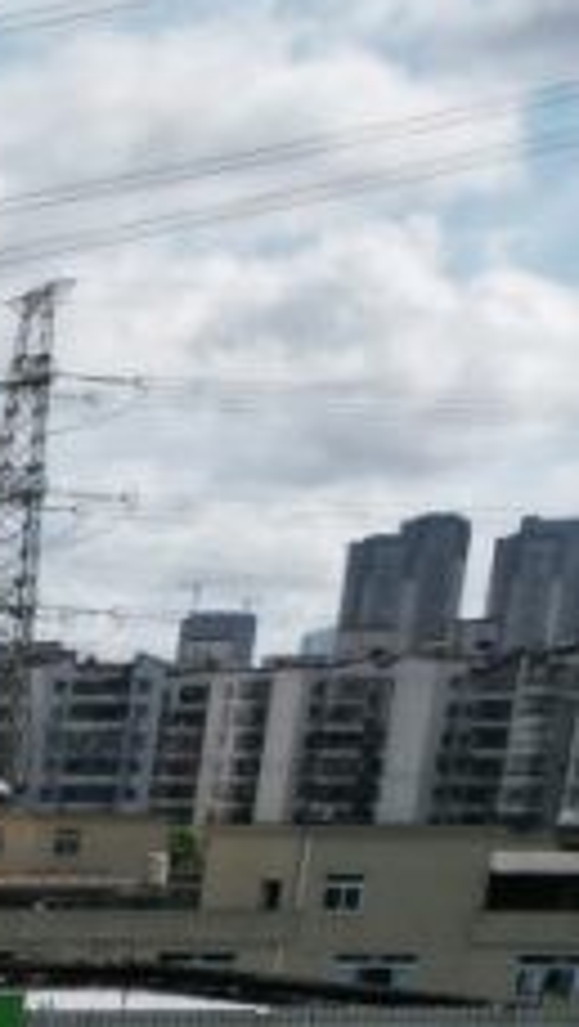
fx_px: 3190
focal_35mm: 117
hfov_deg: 8.2
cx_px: -1360
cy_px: 1686
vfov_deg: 16.2
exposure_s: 1/5000
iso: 140
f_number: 1.7
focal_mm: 6.72
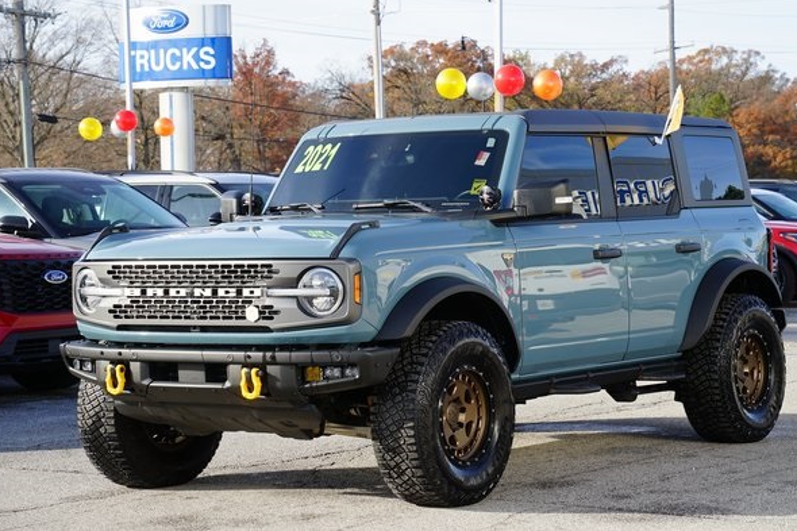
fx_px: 1970
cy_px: 283
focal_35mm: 89
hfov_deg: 22.9
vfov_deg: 15.3
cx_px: 416
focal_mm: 82
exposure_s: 1/125
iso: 100
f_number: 8
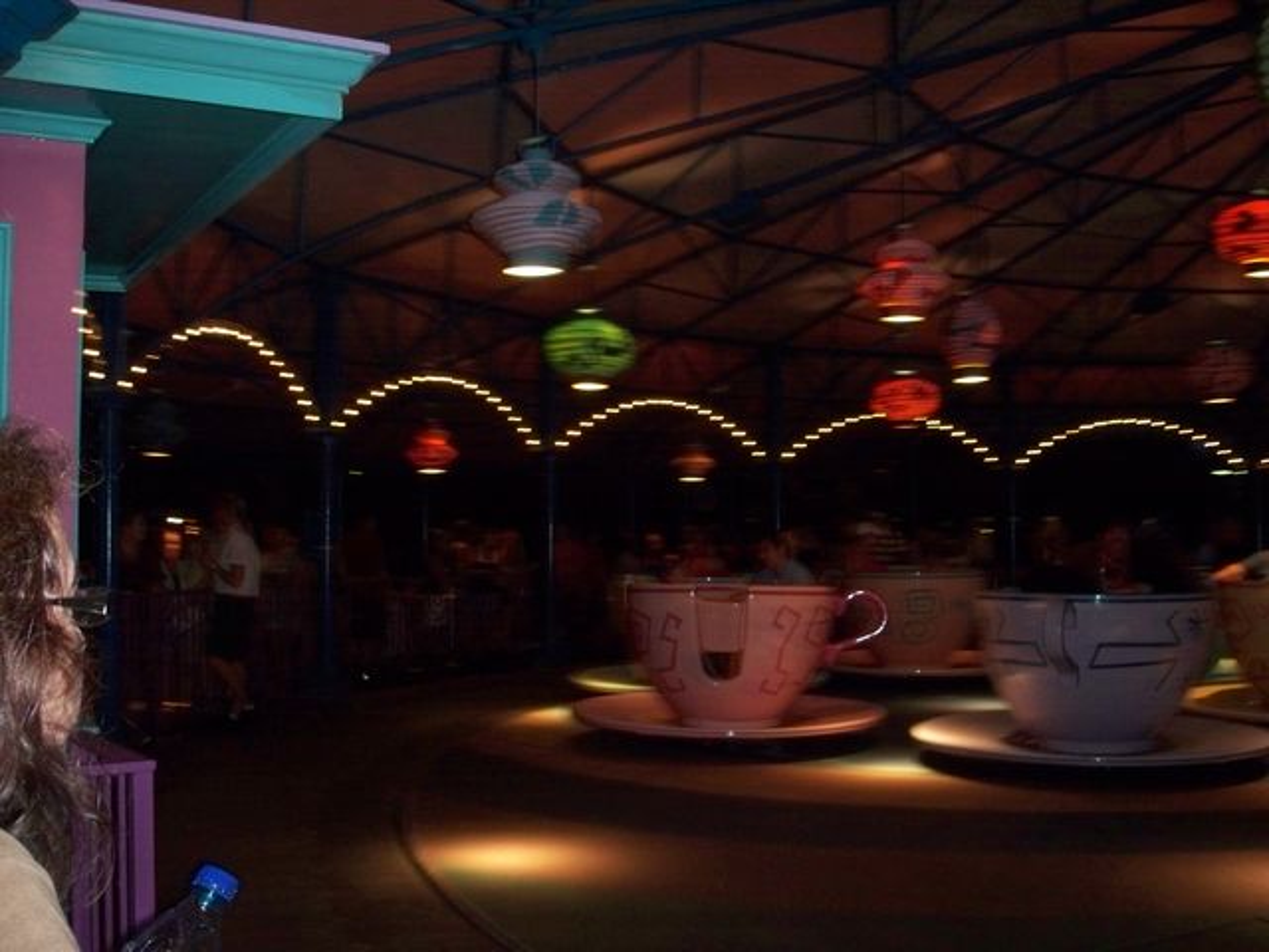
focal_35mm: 37
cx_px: 634
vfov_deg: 38.7
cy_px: 476
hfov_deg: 50.1
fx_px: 1356
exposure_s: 1/30
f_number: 3.4
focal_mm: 7.9
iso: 400
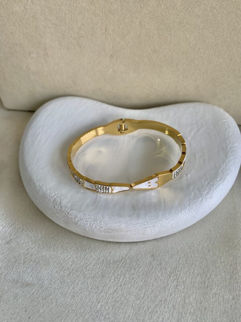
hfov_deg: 53.1
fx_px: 241
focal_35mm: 26
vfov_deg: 67.3
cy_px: 161
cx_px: 120
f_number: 1.8
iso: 32
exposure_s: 1/100
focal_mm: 4.25
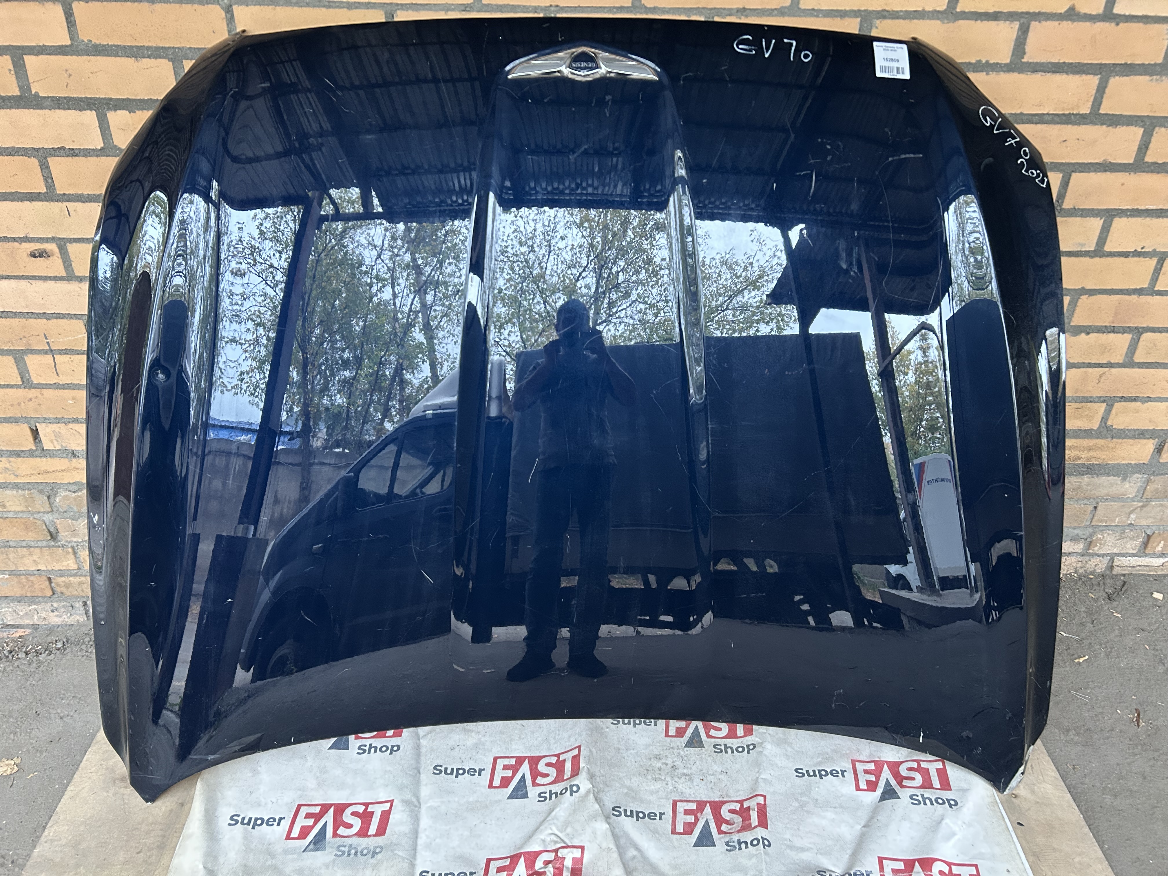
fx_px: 877
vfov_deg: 53.1
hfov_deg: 67.3
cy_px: 438
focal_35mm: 26
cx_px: 584
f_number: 1.5
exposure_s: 1/60
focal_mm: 5.7
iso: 320
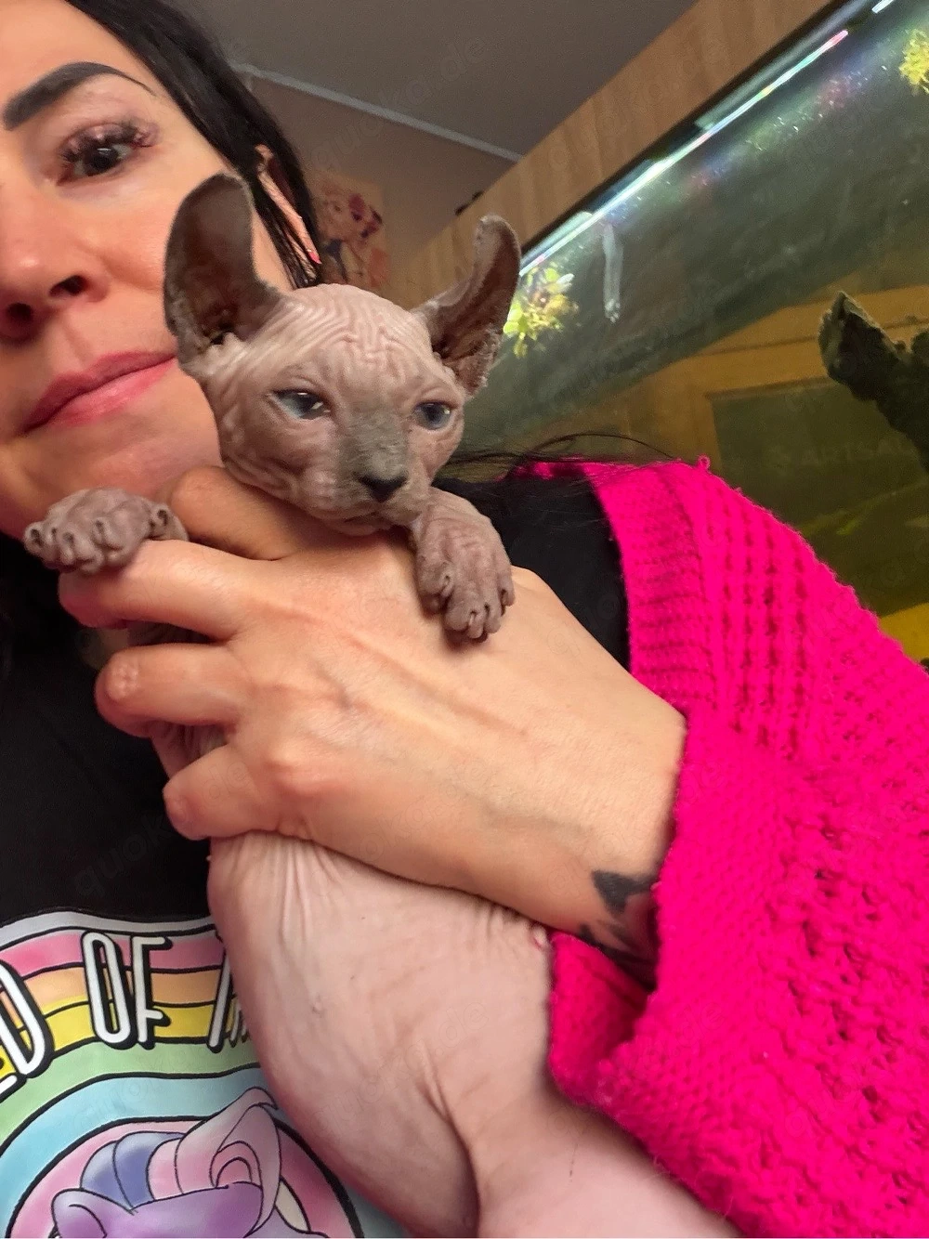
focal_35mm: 30
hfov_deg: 46.8
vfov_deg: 60.0
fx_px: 1074
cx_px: 464
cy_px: 620
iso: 250
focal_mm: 2.71
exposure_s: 1/60
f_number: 1.9
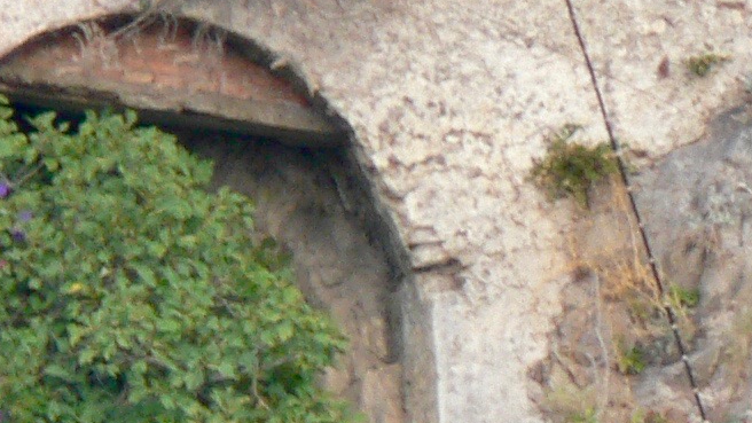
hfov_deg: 0.9
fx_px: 45423
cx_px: 1146
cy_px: 16
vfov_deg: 0.5
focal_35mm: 2278
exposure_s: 1/100
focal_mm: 88.8
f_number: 4
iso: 80
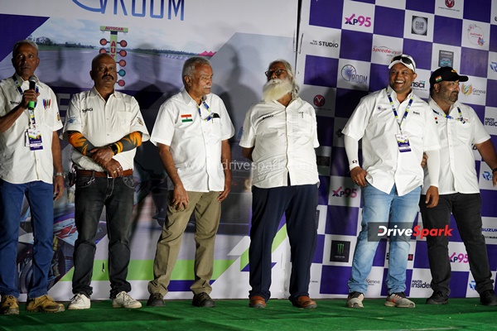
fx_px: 966
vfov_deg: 19.5
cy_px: 166
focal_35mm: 70
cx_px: 248
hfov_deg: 28.8
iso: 2000
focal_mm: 70
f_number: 4
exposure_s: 1/250
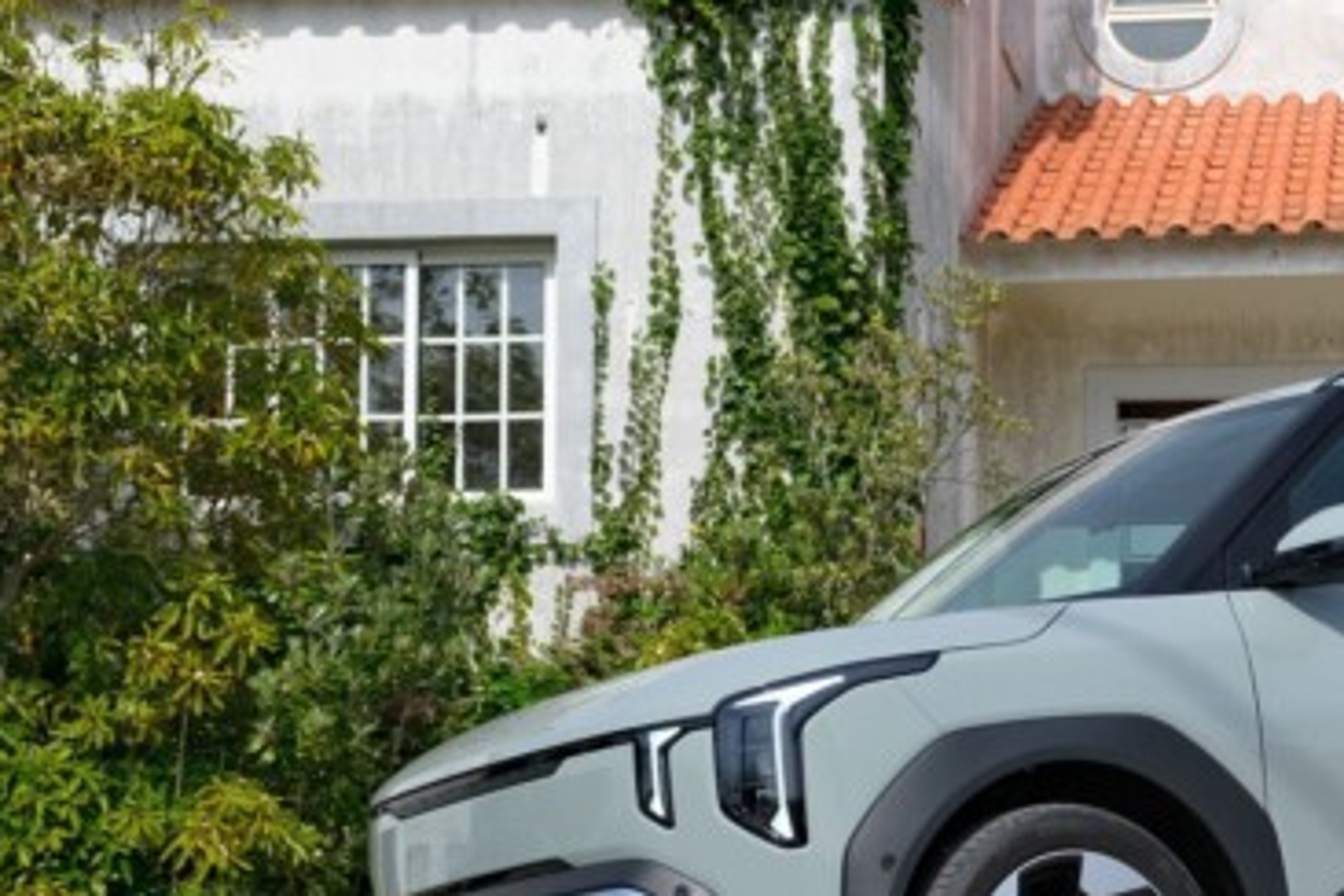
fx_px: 3360
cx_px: 1282
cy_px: 725
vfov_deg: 15.1
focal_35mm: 90
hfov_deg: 21.9
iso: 320
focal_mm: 31.5
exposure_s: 1/2000
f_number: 5.6
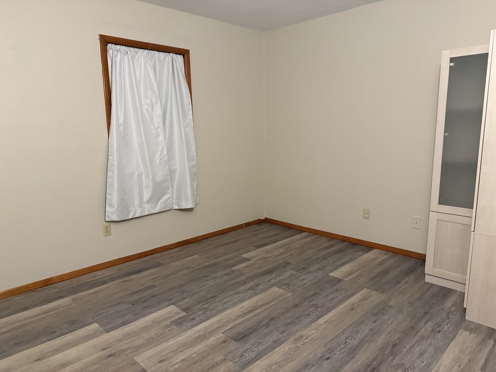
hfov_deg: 71.6
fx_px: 344
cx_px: 248
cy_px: 186
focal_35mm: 24
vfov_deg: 56.8
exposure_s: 1/40
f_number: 1.78
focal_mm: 6.76
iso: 640
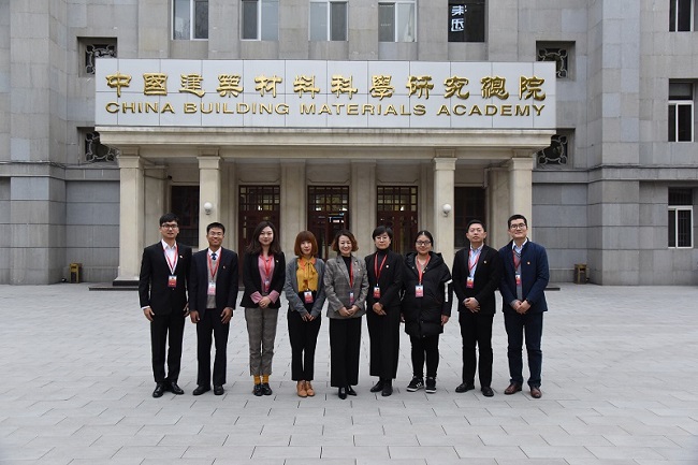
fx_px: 601
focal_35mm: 31
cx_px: 349
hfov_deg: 60.3
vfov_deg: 42.3
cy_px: 232
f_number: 5.6
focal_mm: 31
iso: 2500
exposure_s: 1/125
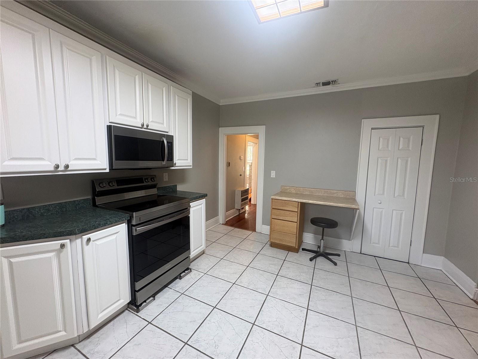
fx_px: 193
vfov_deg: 85.7
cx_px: 239
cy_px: 180
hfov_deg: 102.1
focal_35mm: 14
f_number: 2.2
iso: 250
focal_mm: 2.22
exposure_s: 1/120
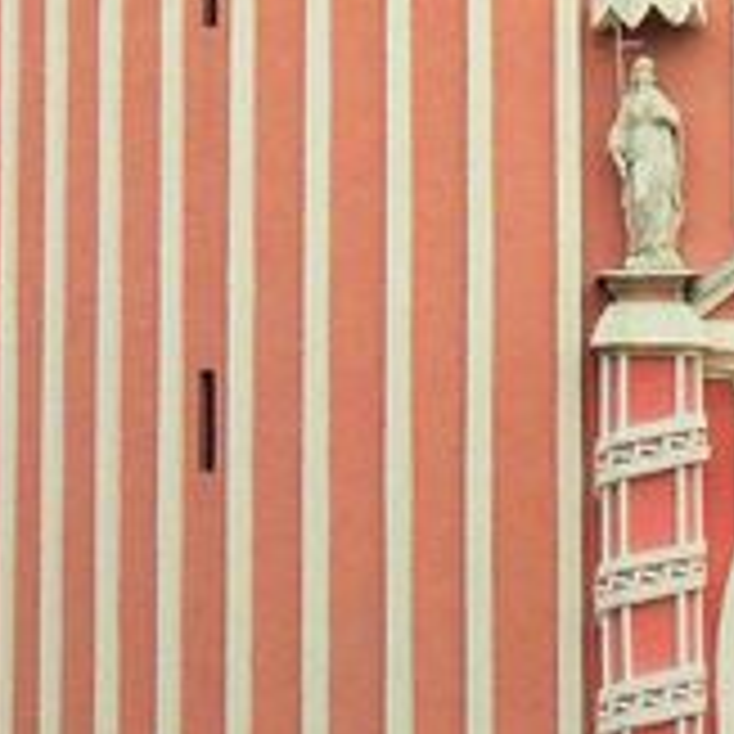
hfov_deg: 5.8
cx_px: 189
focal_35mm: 300
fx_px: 7197
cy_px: -716
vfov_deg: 5.7
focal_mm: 8.2
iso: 80
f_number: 6.8
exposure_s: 1/160
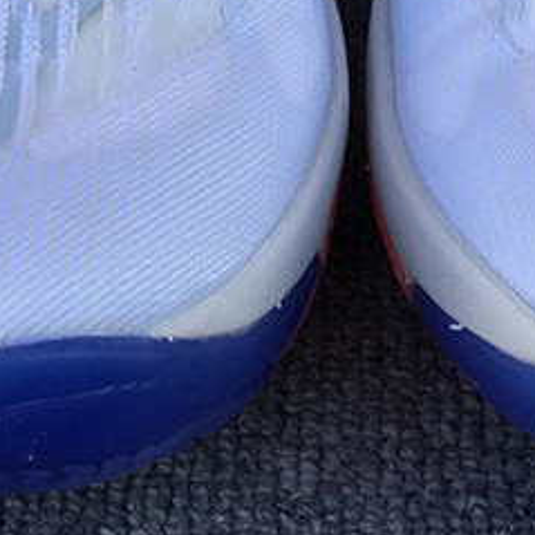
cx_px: 356
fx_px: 1801
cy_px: -156
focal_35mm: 103
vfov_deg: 16.0
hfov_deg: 16.9
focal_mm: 3.3
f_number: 2.4
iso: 25
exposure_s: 1/268
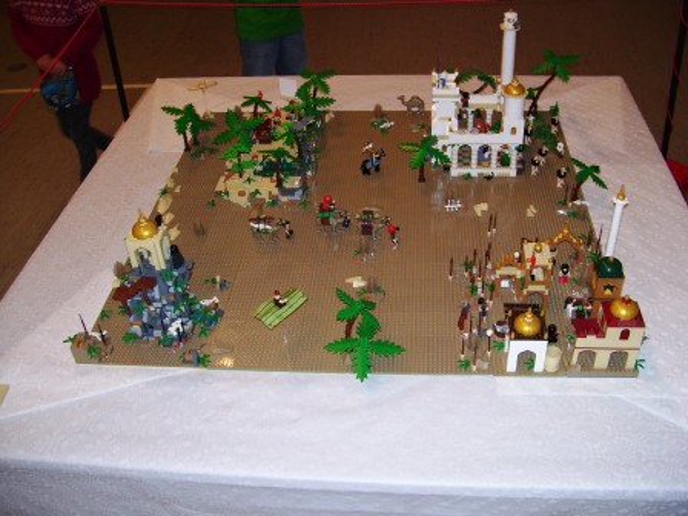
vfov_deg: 39.7
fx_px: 716
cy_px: 258
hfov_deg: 51.4
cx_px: 344
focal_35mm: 36
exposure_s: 1/60
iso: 80
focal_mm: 6
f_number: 2.7
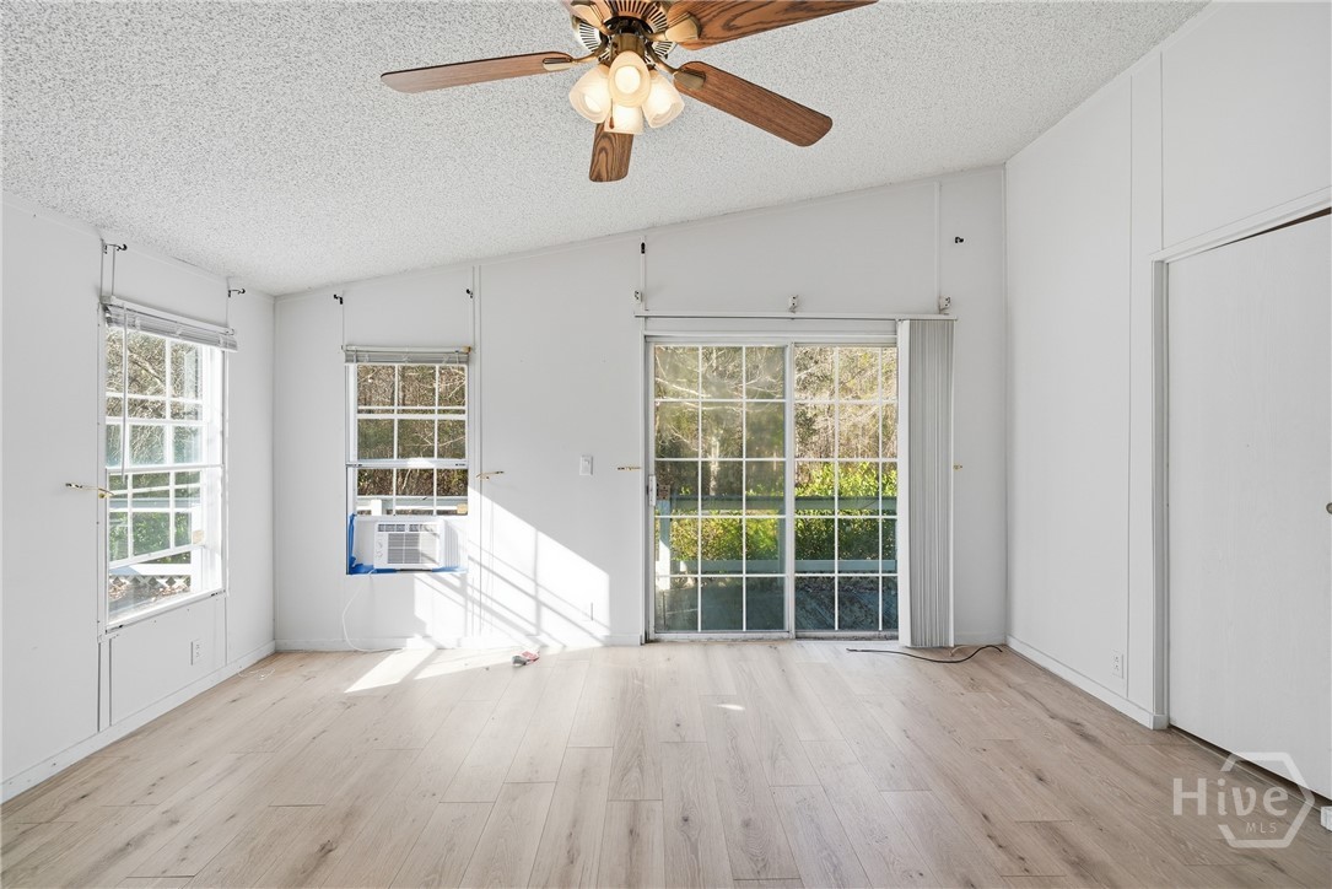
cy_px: 444
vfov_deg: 73.8
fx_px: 592
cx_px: 666
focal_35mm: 16
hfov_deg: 96.7
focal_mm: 16
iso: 320
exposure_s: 1/320
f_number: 9
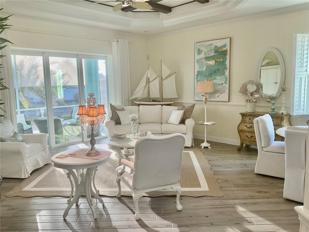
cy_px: 116
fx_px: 259
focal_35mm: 29
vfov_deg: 48.2
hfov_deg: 61.7
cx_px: 154
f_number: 1.8
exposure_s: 1/120
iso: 50
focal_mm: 3
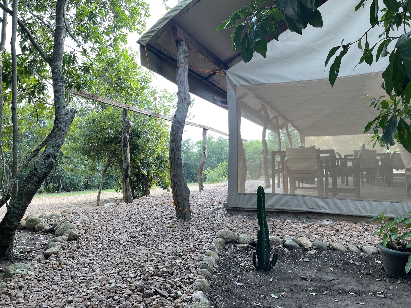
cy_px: 154
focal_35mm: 25
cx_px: 206
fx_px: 297
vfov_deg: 54.9
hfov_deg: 69.4
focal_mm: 5.1
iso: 40
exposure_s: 1/121
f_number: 1.6
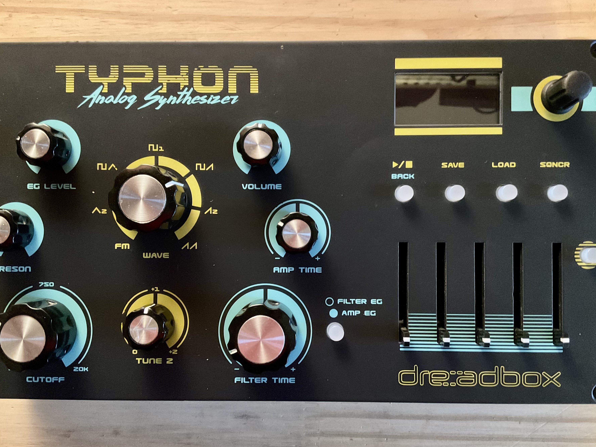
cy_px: 225
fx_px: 568
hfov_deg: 55.4
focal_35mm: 33
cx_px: 304
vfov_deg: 42.9
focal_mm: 3
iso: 640
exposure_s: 1/24
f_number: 1.8
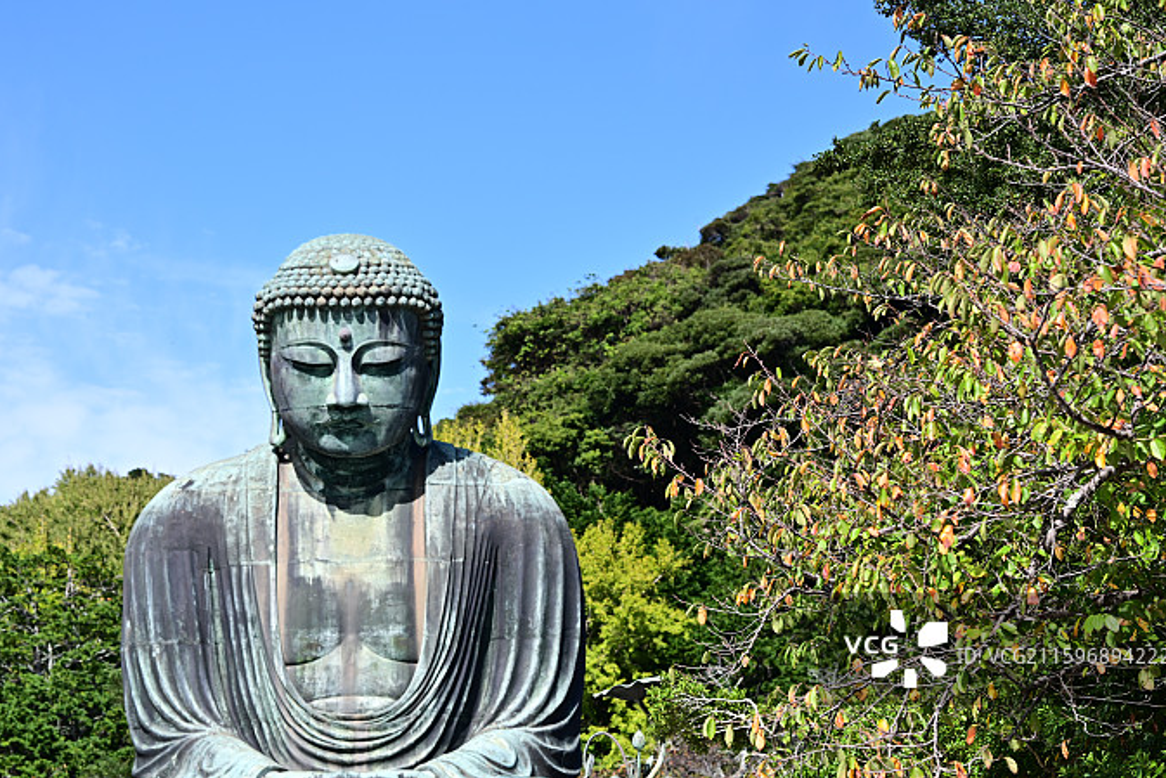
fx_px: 3272
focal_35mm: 101
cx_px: 511
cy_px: 434
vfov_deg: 13.6
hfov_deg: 20.2
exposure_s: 1/1250
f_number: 4
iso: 100
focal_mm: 85
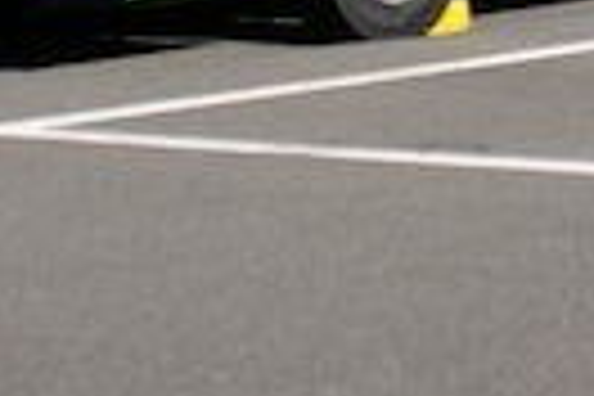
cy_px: -290
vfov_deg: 7.0
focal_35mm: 191
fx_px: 3151
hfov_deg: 10.6
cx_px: 652
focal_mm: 28
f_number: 4
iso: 400
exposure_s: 1/4000
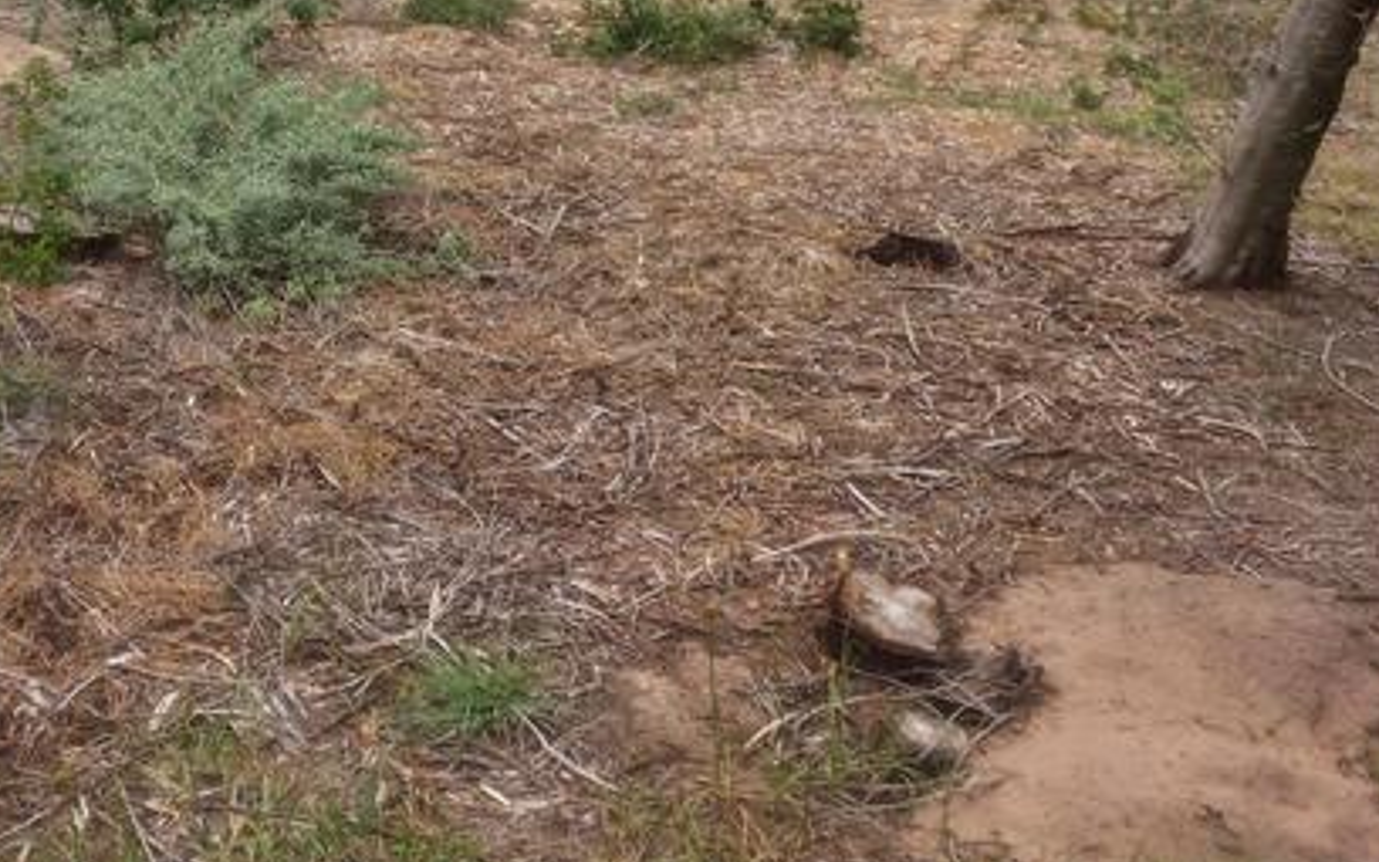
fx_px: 1954
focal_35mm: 52
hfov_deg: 36.8
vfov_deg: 24.2
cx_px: 179
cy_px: 85
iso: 25
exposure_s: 1/104
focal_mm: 4.6
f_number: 1.8
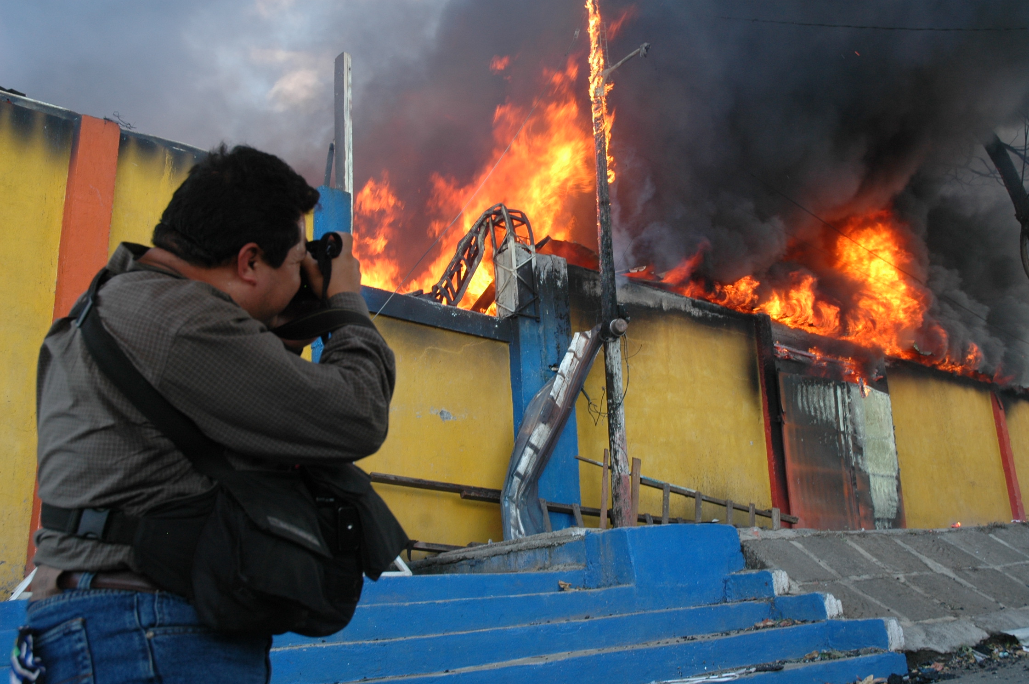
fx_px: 1071
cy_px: 342
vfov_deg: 35.4
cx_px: 514
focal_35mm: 38
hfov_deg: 51.3
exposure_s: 1/125
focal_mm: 25
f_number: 5.6
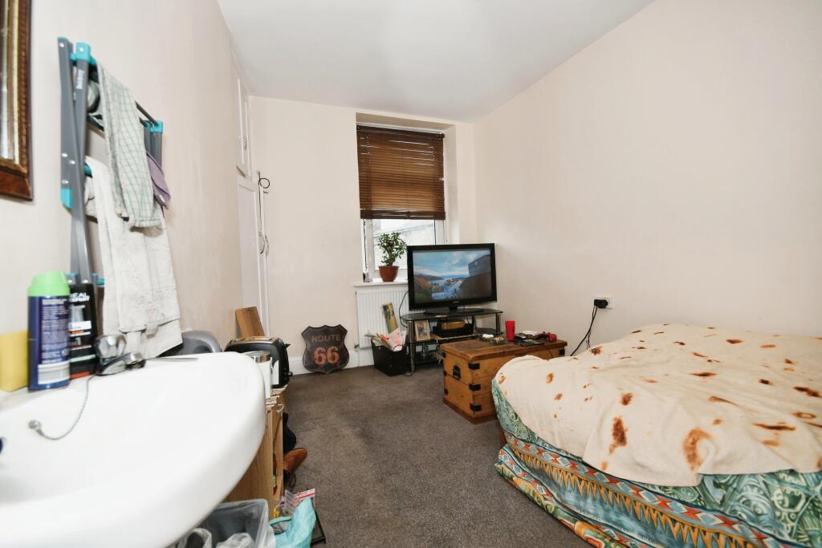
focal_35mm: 15
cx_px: 411
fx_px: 343
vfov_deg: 77.3
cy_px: 274
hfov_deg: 100.4
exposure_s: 1/60
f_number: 8
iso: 400
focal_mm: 10
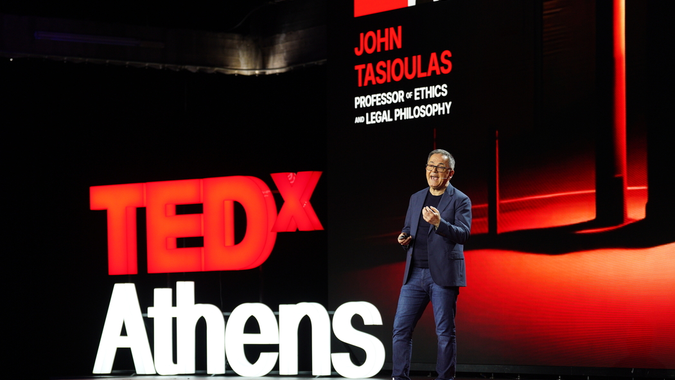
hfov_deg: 16.8
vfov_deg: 9.5
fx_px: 2291
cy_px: 243
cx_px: 319
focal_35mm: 128
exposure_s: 1/200
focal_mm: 107
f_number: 2.8
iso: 1250
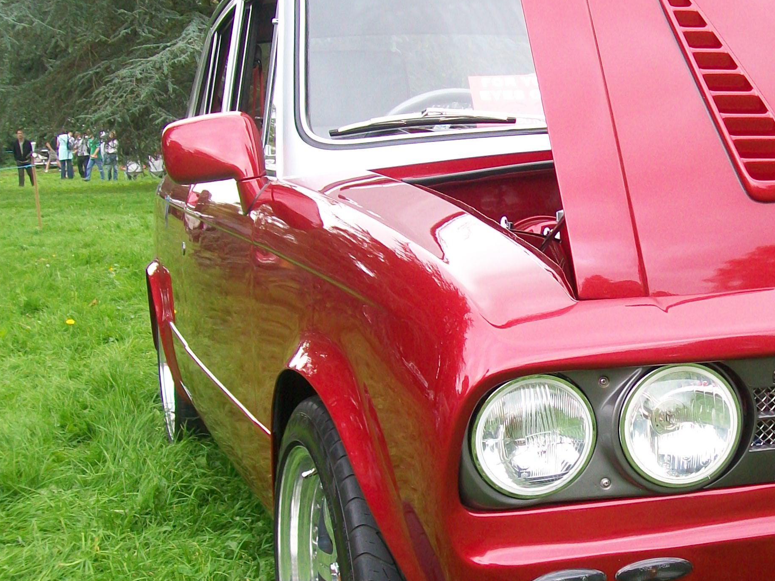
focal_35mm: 68
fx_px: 1523
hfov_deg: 28.1
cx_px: 591
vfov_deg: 21.6
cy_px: 323
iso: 64
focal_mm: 6
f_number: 2.7
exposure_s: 1/100
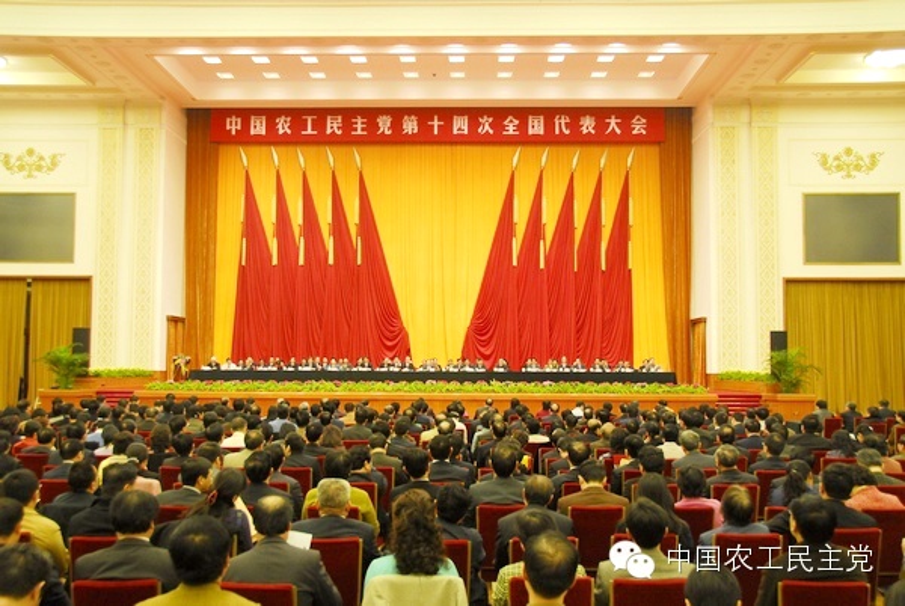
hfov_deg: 53.1
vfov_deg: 37.0
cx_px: 452
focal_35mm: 36
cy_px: 303
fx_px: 906
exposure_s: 1/25
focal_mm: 24
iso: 400
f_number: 3.8
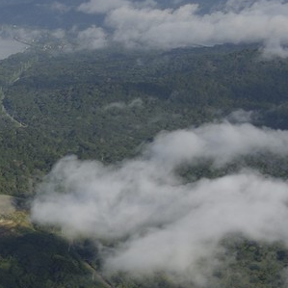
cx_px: -459
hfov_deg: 12.0
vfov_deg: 15.4
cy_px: 350
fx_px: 1026
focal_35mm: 109
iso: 200
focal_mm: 24
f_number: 9
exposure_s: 1/500
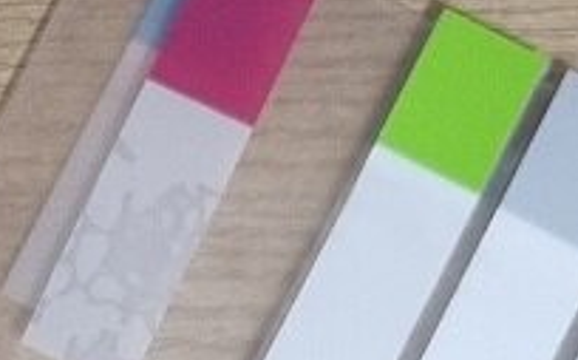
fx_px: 3430
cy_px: 829
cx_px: -201
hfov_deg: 9.4
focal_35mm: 218
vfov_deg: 5.8
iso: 250
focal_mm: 5.4
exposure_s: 1/60.2
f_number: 1.8
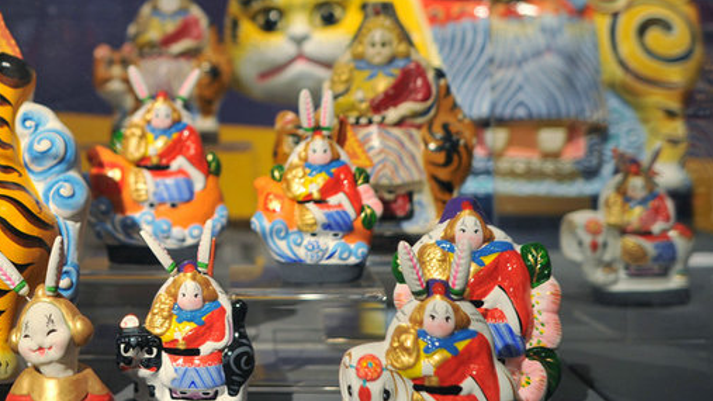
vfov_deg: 22.7
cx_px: 139
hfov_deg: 38.3
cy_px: 81
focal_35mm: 52
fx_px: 983
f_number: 2.5
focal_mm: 28
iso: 400
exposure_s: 1/100
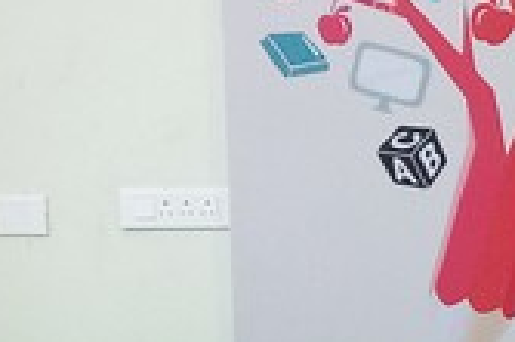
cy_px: 259
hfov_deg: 11.2
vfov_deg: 8.8
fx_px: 2229
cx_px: 1206
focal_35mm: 156
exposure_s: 1/33.3
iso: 200
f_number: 1.8
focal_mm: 4.6
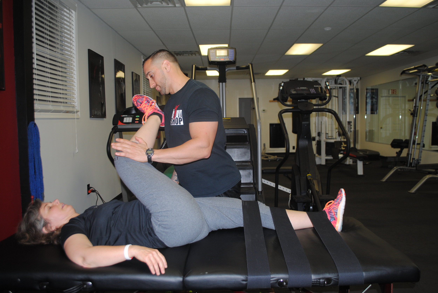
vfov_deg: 43.7
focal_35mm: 30
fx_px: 365
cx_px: 219
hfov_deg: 61.9
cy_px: 146
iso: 200
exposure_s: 1/60
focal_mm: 20
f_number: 3.8
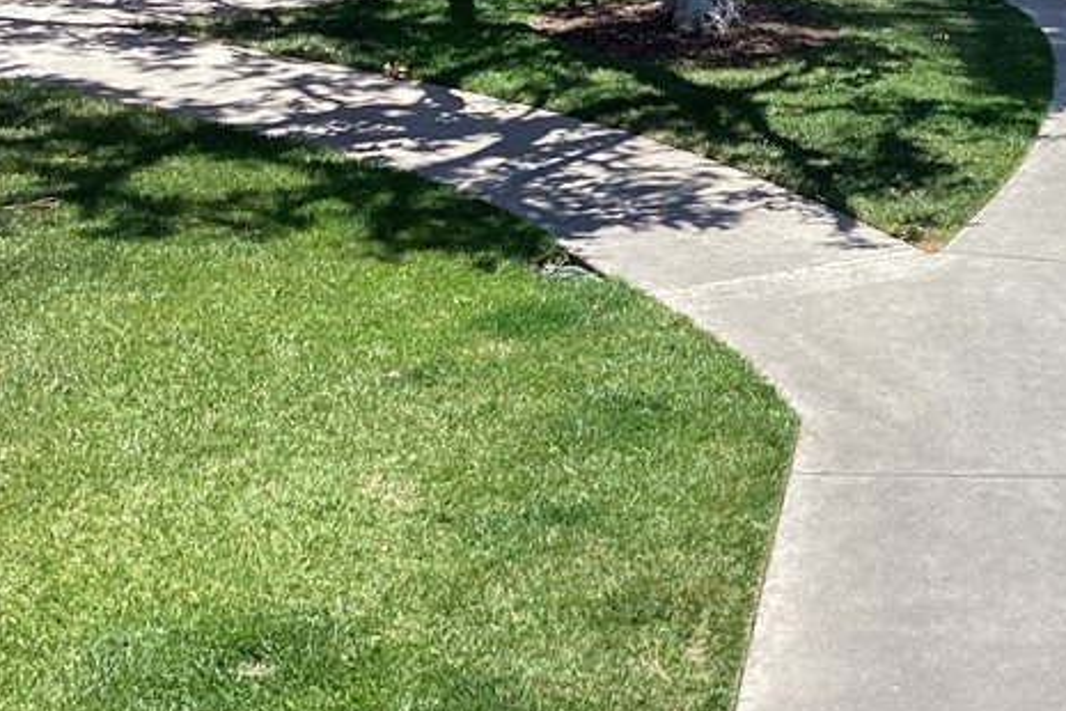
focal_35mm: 71
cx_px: 986
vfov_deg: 18.7
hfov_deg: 27.3
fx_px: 2102
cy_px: 25
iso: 25
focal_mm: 3.3
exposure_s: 1/631
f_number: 2.4
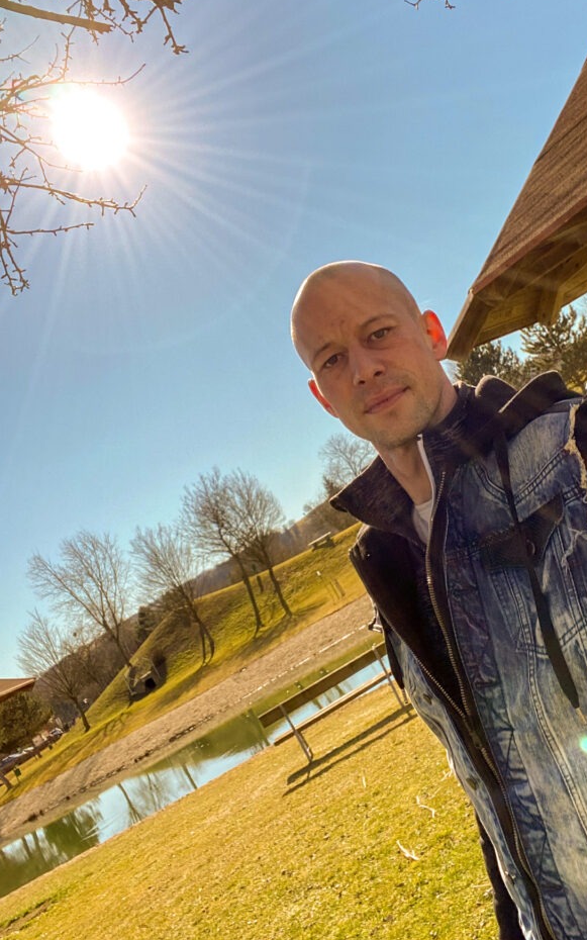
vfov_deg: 55.3
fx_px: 896
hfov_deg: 36.2
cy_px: 440
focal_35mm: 35
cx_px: 339
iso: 25
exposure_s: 1/1000
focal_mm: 2.71
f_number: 2.2
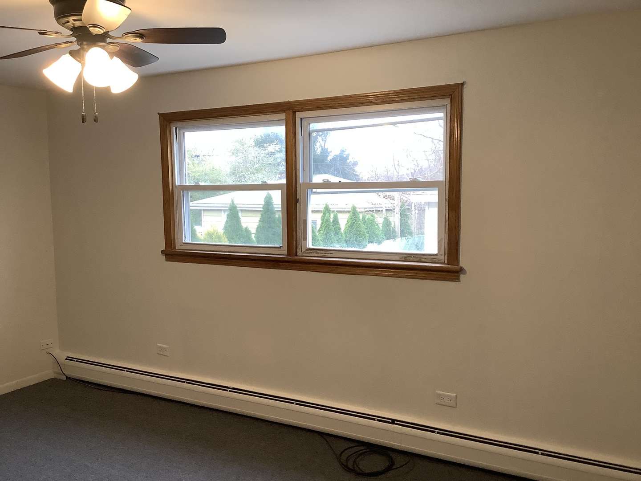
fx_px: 574
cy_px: 240
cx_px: 320
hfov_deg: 58.4
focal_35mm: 31
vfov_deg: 45.4
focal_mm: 3.3
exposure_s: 1/60
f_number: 2.4
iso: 100
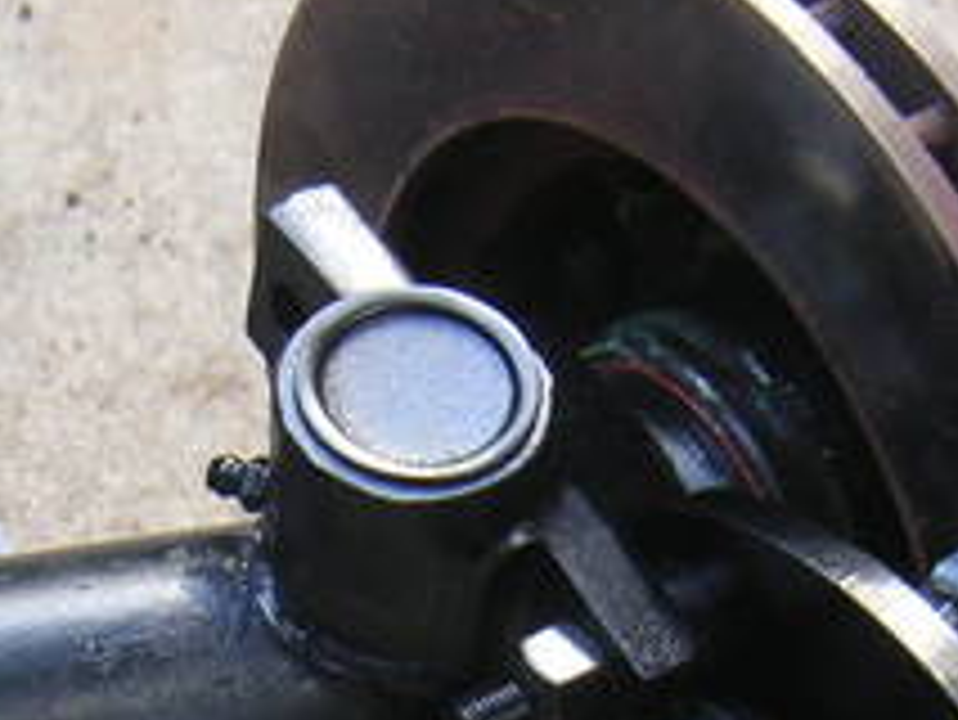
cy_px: 702
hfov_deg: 18.4
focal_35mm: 107
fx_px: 2963
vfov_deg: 13.7
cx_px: 481
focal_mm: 6
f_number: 2.8
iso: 64
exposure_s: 1/45
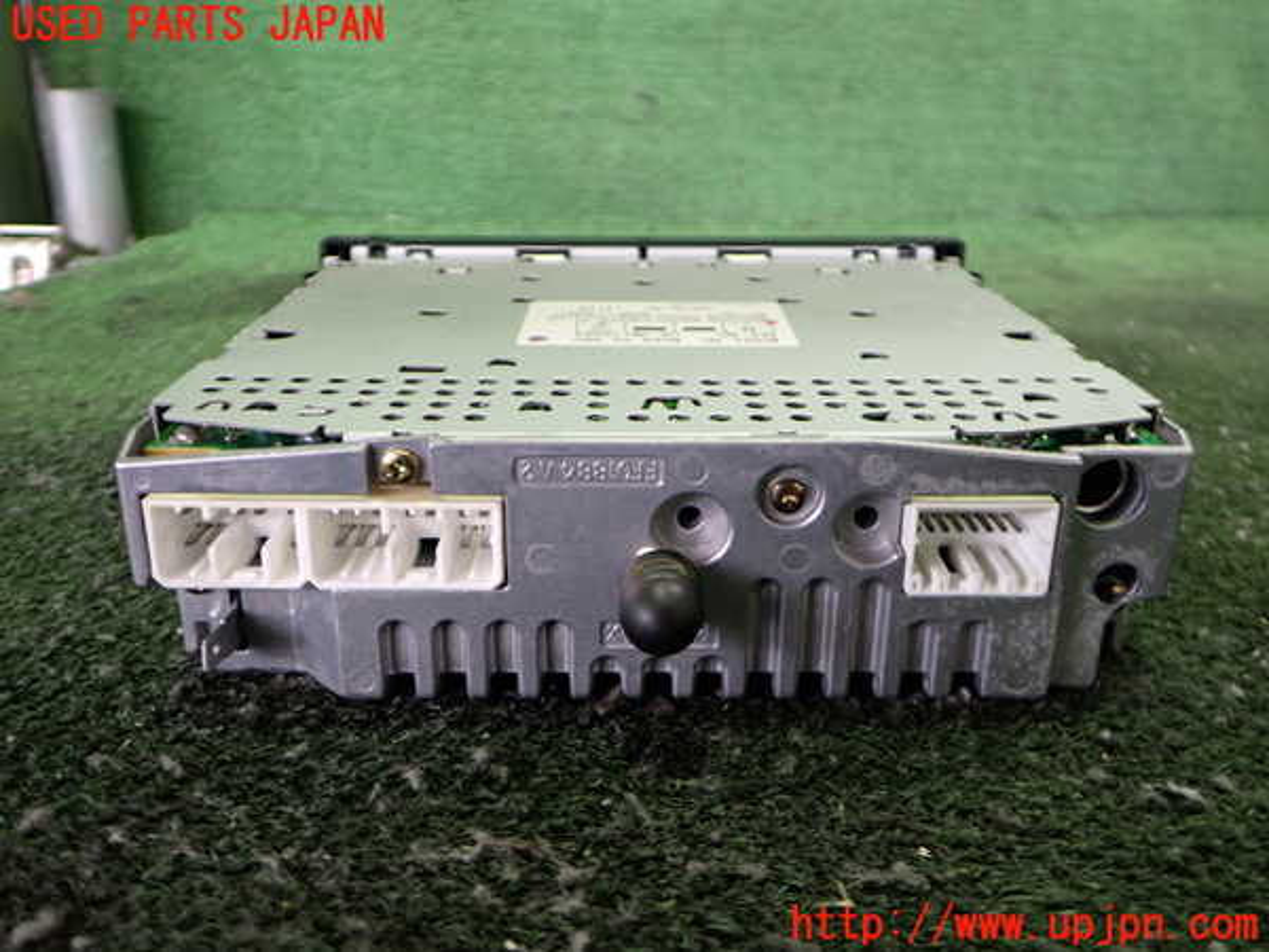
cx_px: 634
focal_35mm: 30
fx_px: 1100
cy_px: 476
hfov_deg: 60.0
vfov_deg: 46.8
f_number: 2.3
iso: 400
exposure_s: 1/30
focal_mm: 5.4
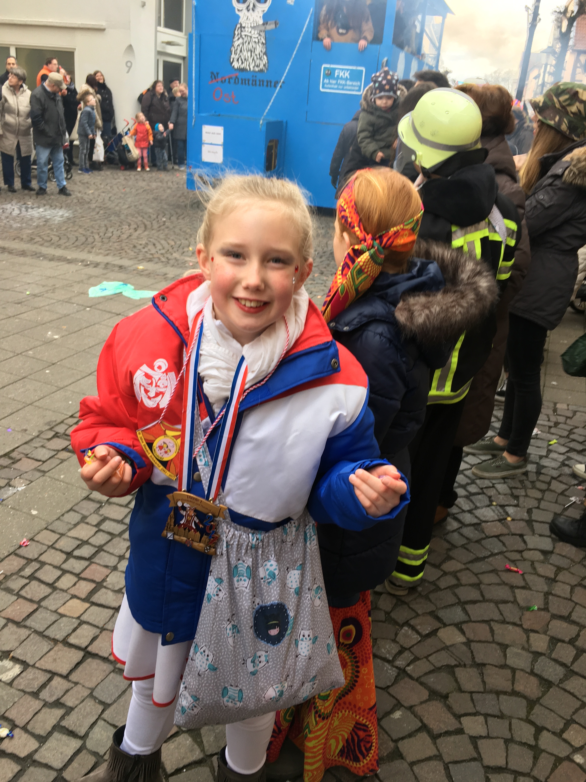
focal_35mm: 29
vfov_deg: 61.7
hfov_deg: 48.2
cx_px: 293
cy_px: 391
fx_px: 655
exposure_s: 1/50
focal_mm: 4.15
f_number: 2.2
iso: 25
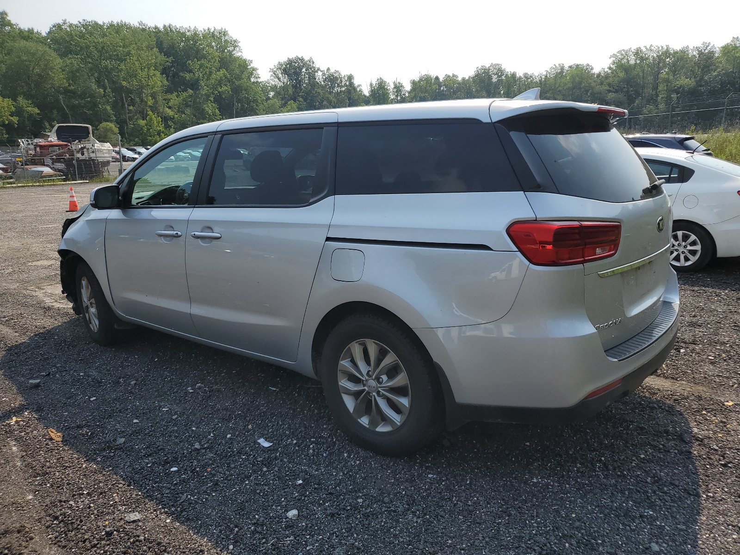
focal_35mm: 26
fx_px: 556
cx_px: 370
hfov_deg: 67.3
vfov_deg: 53.1
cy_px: 278
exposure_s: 1/5000
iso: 50
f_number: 1.5
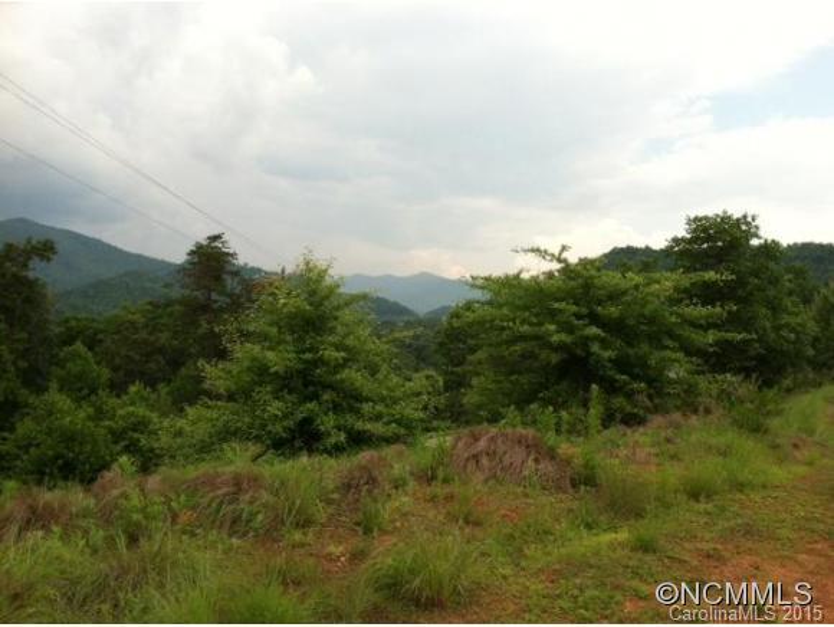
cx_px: 417
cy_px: 314
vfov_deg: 40.8
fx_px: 844
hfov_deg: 52.6
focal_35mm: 35
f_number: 2.8
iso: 80
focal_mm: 3.85
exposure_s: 1/536
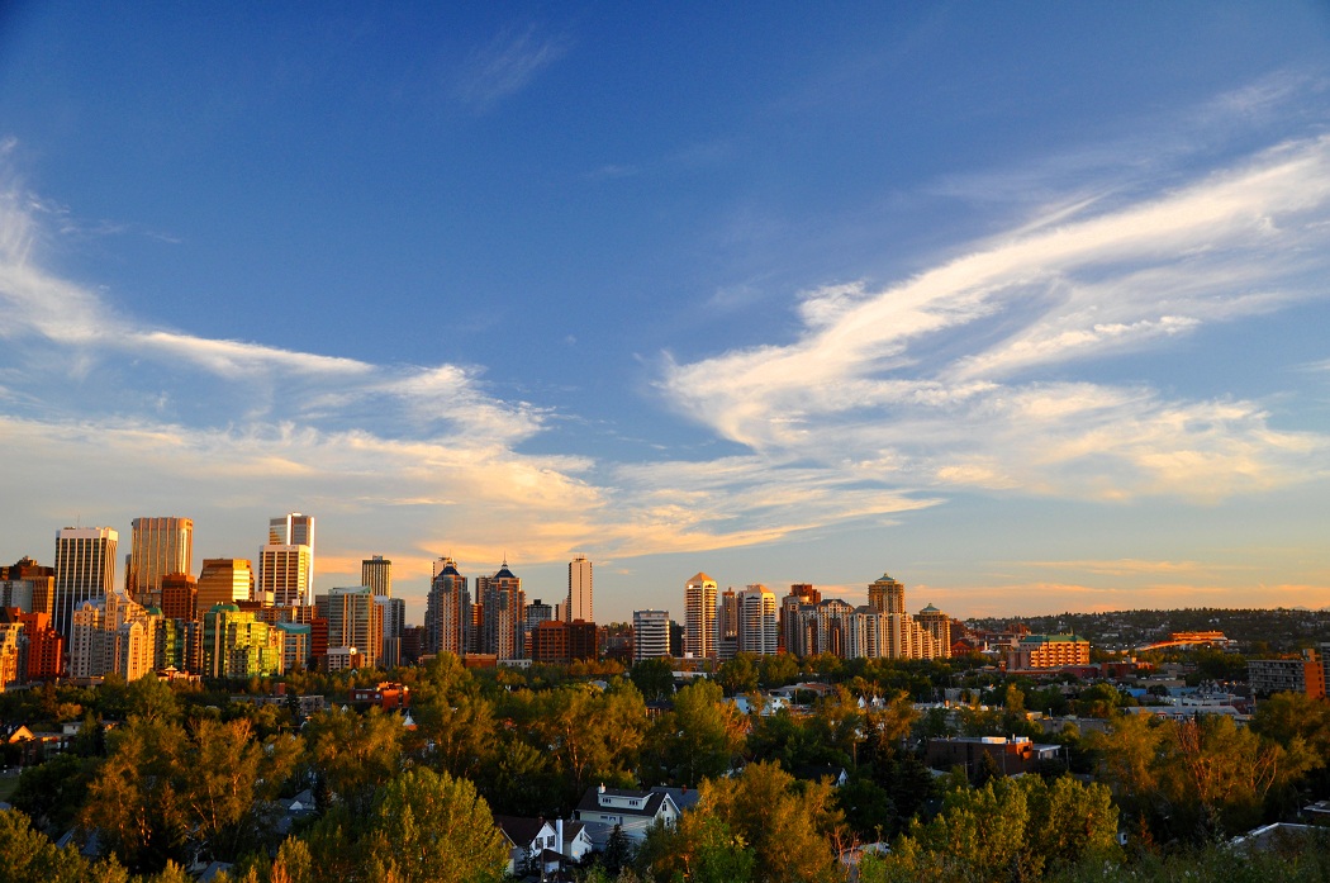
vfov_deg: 36.8
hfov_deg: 53.2
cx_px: 665
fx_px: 1328
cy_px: 442
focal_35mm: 36
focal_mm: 24
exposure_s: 1/100
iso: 400
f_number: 5
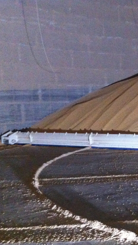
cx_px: 147
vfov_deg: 39.9
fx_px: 338
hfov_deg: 22.0
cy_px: 124
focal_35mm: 52
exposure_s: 1/15
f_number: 2.8
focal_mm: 3.85
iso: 800
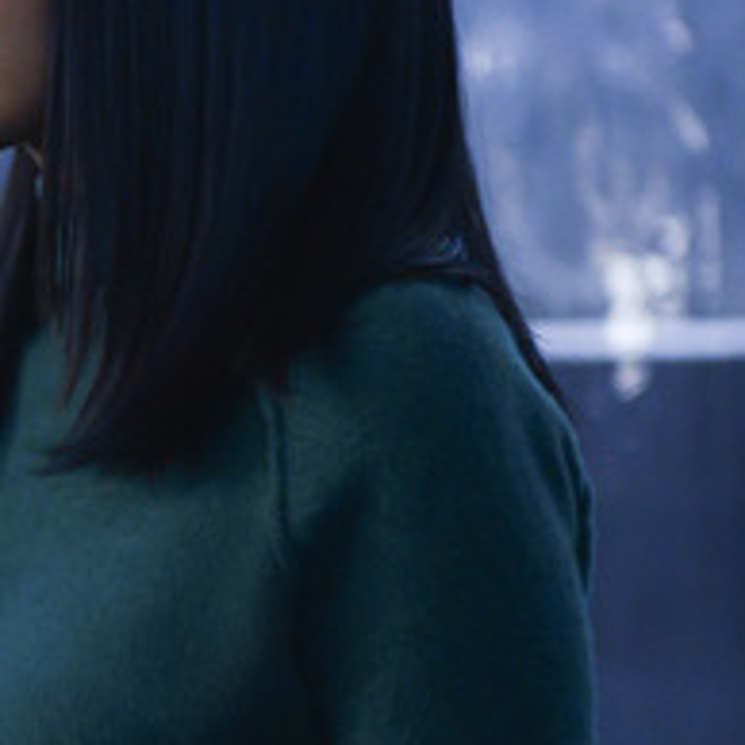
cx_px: -131
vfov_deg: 7.3
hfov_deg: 7.3
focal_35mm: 239
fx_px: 5819
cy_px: 338
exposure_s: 1/80
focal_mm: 70
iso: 3200
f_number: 2.8
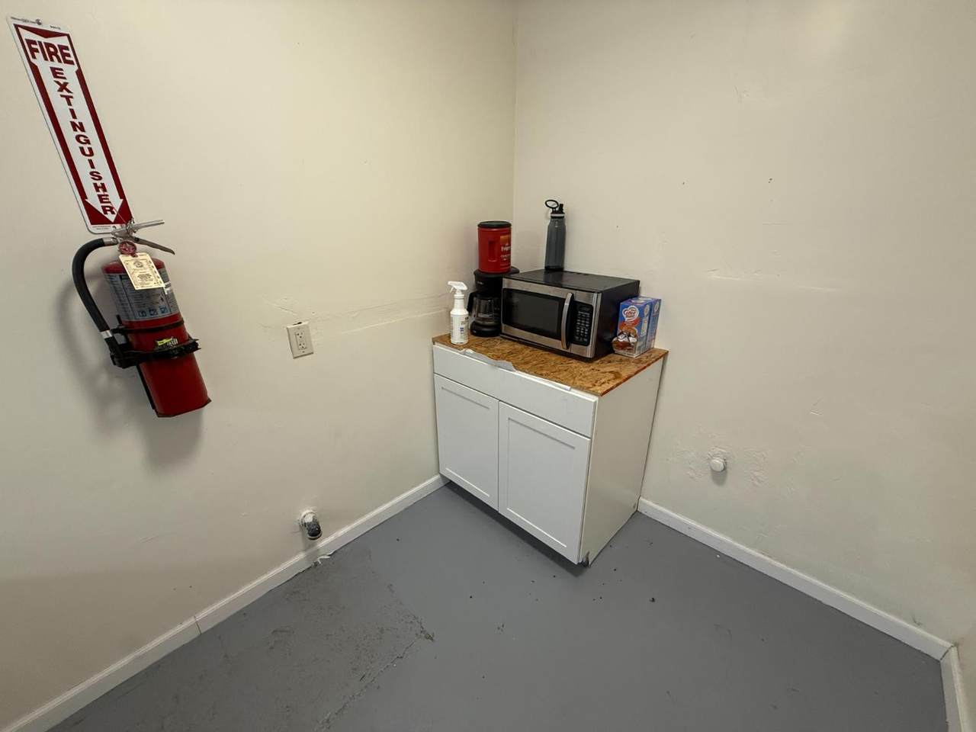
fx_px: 395
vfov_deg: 85.7
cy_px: 366
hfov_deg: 102.1
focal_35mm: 14
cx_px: 488
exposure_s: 1/60
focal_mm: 2.22
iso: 250
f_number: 2.2
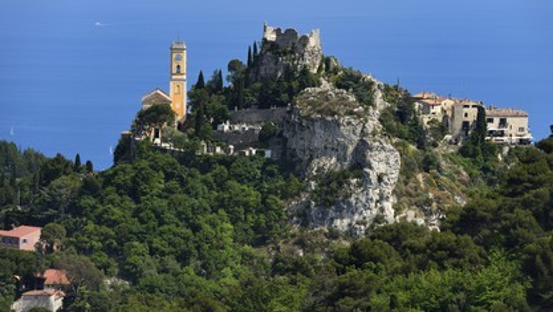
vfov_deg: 5.8
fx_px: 3095
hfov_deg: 10.2
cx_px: 276
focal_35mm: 211
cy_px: 134
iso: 200
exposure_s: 1/500
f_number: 8
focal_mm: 200
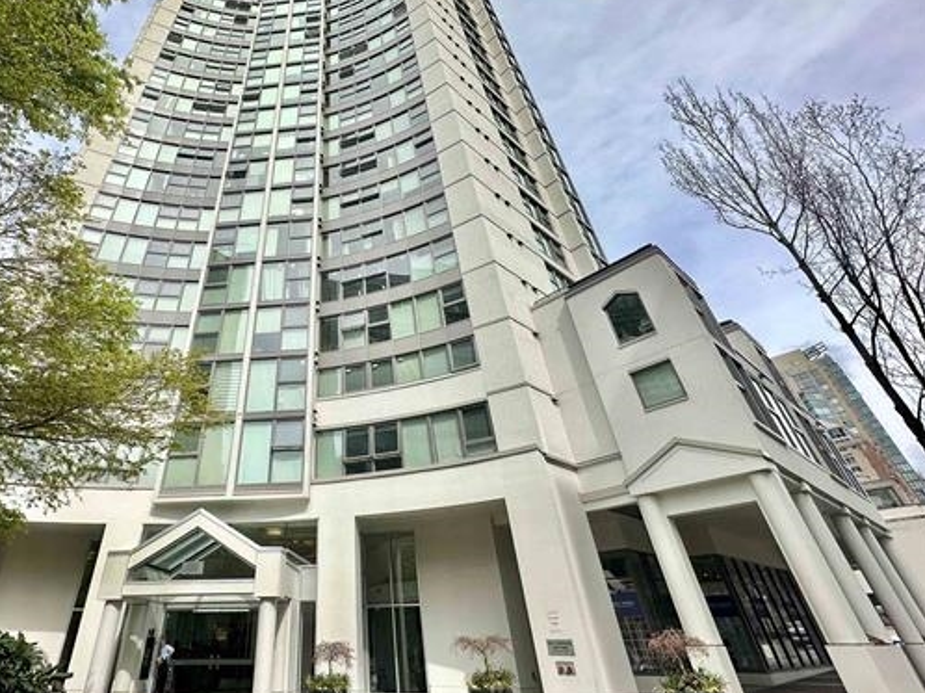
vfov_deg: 71.2
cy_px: 301
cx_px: 340
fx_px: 481
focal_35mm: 18
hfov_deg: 85.9
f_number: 2.2
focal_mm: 2.22
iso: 50
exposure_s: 1/1795
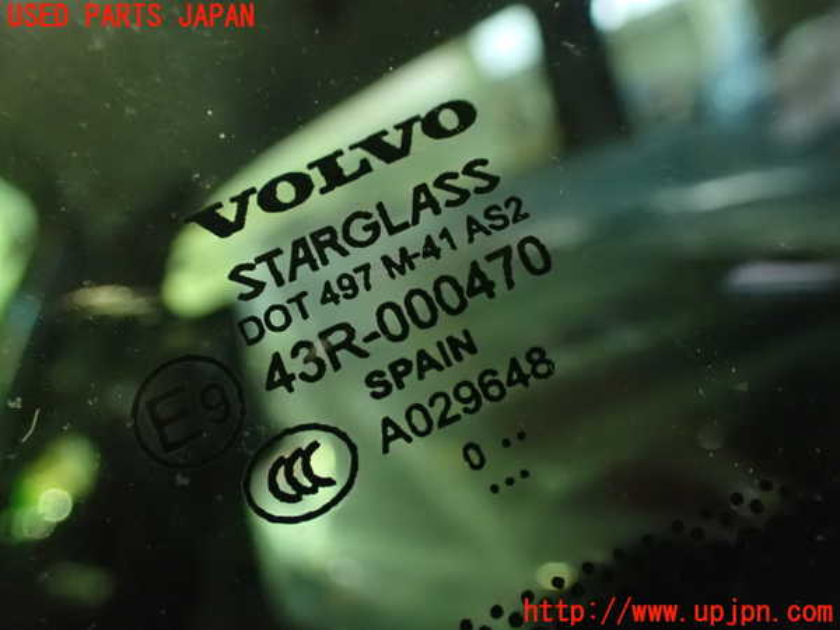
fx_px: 728
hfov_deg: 60.0
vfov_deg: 46.8
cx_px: 420
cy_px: 315
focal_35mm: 30
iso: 1600
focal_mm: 5.4
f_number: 2.3
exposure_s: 1/30
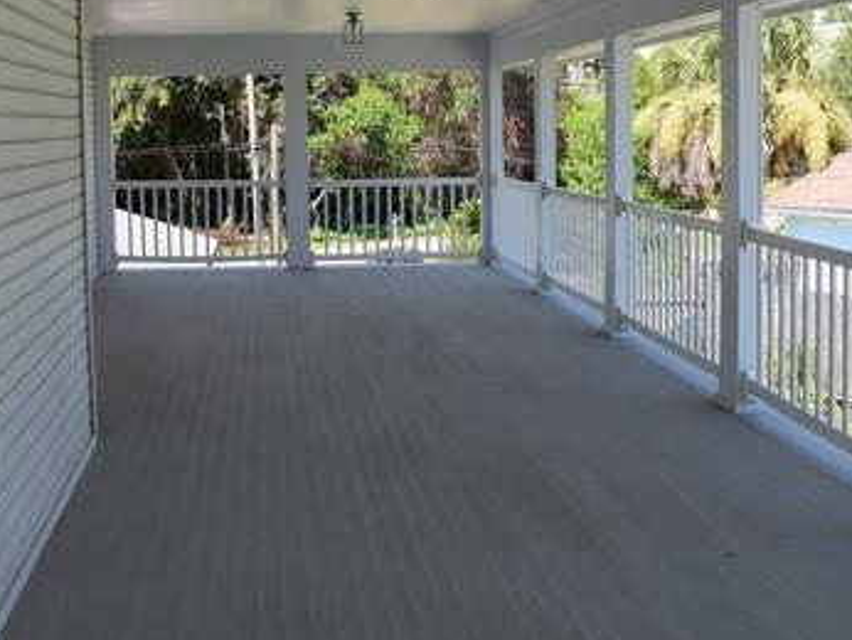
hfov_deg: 39.5
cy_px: 210
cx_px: 345
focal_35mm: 48
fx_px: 1182
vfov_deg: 30.1
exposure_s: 1/250
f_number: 8
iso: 280
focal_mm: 18
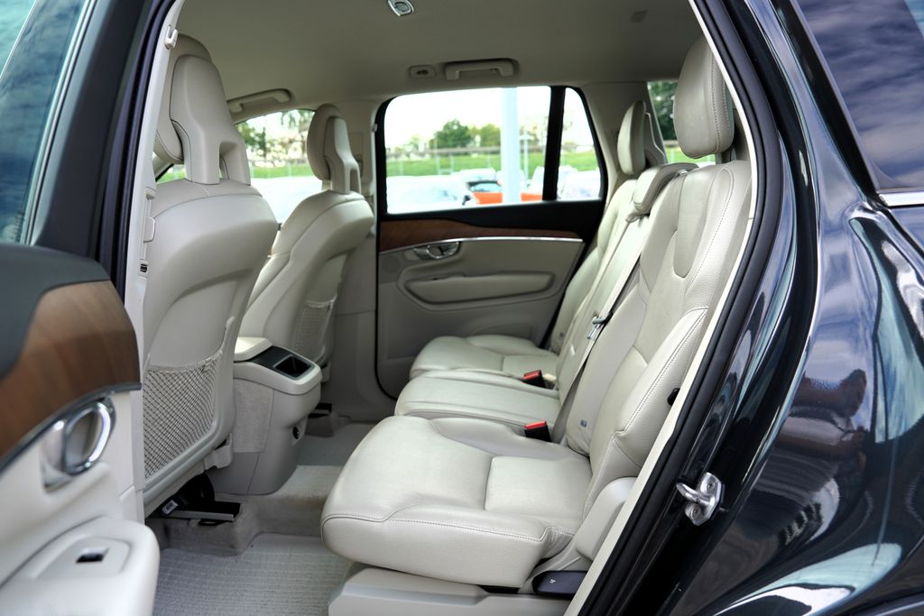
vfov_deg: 53.1
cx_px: 462
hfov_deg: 73.7
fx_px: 616
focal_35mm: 24
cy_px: 308
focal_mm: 24
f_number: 4
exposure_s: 1/160
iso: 100
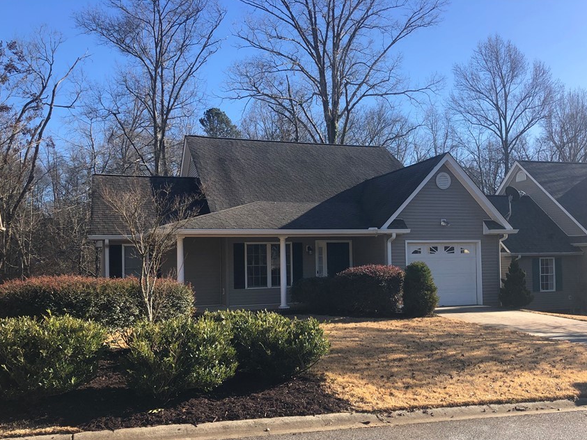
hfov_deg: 53.9
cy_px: 260
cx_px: 308
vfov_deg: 41.6
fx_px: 576
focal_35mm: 34
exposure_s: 1/1215
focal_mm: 4
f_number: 1.8
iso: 20
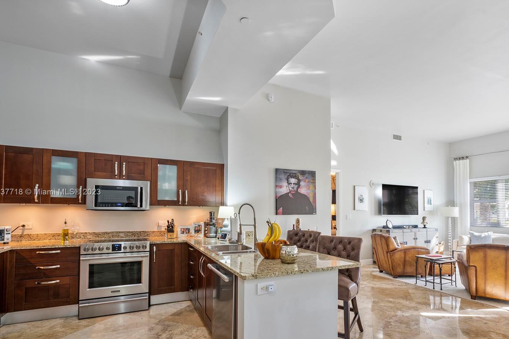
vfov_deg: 64.3
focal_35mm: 19
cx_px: 282
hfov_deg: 86.6
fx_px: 269
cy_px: 193
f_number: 8
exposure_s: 1/8
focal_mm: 16
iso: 320
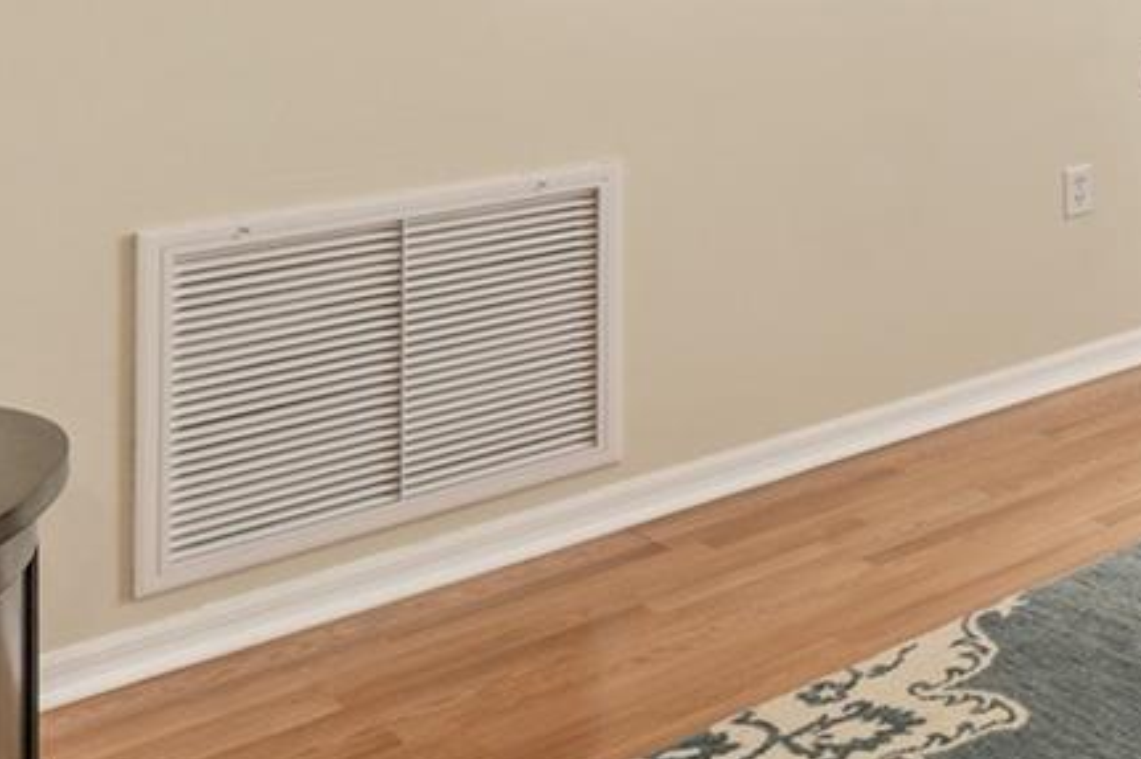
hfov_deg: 27.6
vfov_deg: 23.8
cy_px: -140
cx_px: 1668
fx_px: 1647
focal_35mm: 52
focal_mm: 14
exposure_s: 1/40
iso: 400
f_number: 8
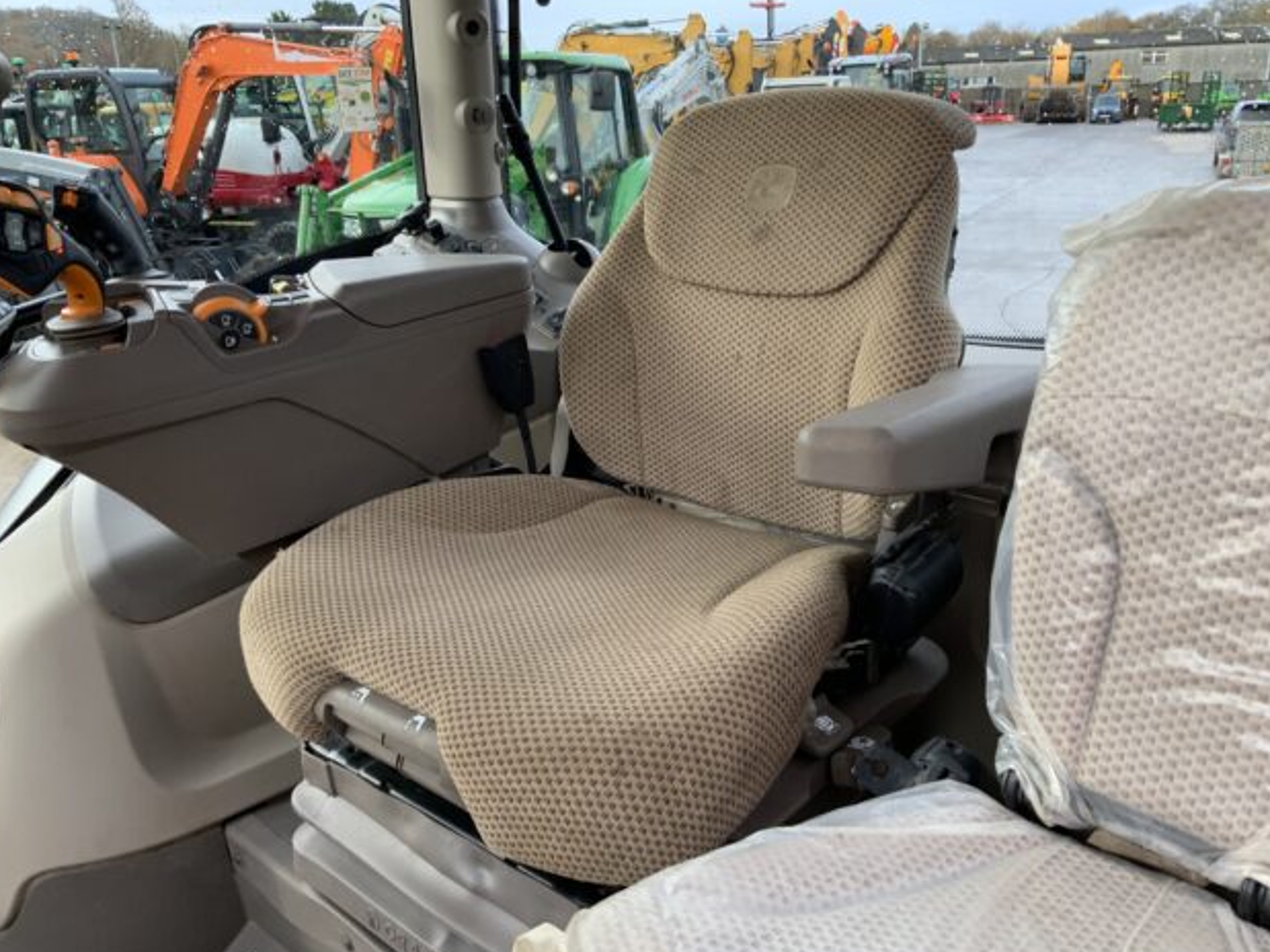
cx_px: 634
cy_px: 486
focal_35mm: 30
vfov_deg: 46.8
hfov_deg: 60.0
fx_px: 1100
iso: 32
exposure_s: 1/122
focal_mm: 3
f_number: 1.8
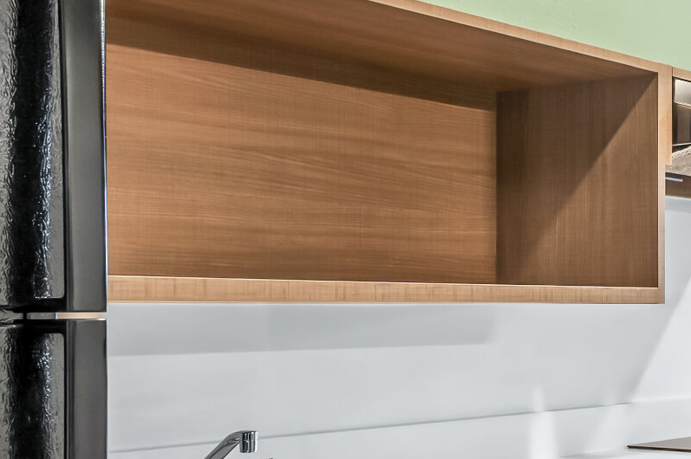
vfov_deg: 20.9
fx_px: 1227
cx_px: 841
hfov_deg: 27.5
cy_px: 372
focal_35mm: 64
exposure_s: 1/1.67
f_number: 8
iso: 100
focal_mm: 17
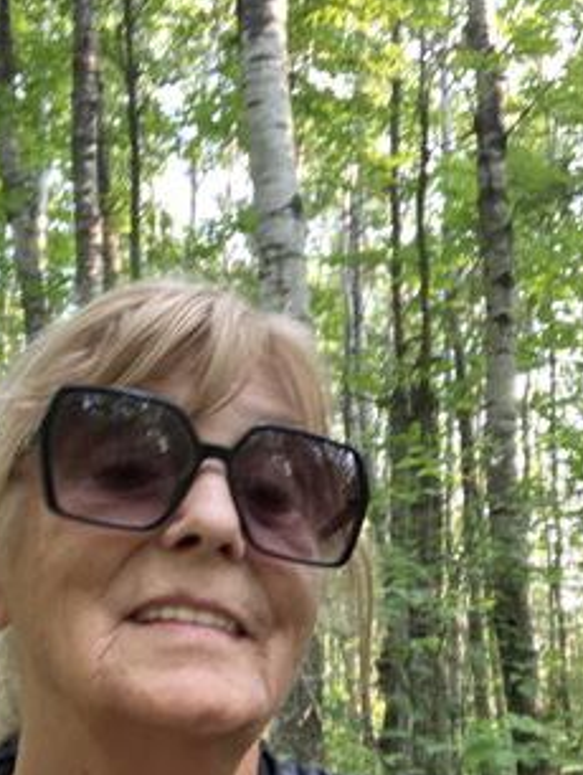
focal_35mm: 46
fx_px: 1032
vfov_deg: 40.4
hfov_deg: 31.4
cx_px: 224
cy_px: 547
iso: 100
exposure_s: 1/60
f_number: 2.2
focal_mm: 2.87
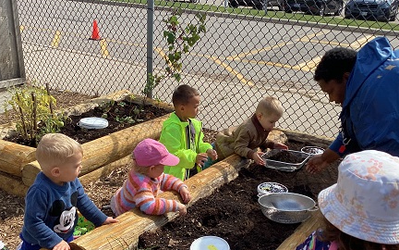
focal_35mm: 38
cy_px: 167
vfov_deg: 33.3
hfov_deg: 51.5
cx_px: 202
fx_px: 413
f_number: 2.4
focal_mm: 3.3
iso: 25
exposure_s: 1/1058
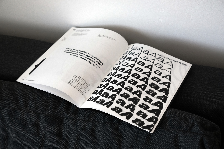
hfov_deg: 38.9
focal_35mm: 51
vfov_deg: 26.5
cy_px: 74
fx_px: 317
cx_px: 112
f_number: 5.6
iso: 2000
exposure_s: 1/180
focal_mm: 34.3
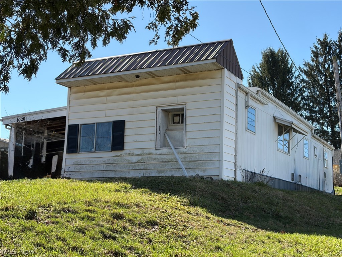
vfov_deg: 28.0
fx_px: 514
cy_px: 128
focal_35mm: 52
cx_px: 171
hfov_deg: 36.8
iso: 40
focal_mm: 5.96
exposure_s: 1/1957
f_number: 1.6
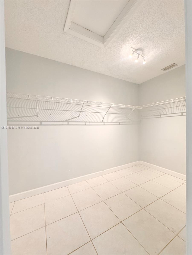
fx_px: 104
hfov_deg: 85.7
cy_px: 128
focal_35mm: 14
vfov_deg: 102.1
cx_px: 96
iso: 320
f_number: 2.2
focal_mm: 2.22
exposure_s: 1/95
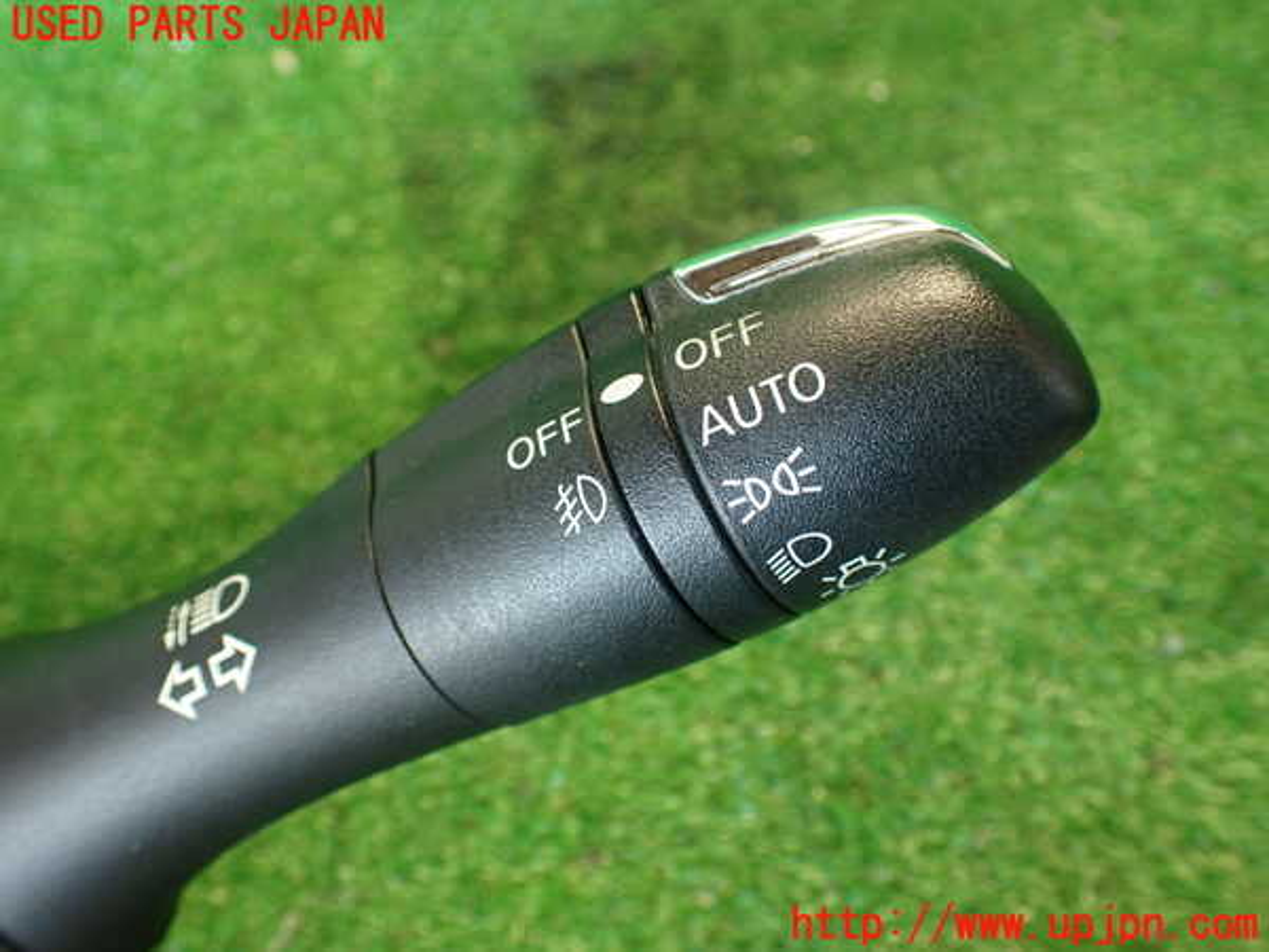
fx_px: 1173
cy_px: 476
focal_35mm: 32
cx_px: 634
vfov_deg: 44.2
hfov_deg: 56.8
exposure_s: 1/30
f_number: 2.4
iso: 400
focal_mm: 5.79
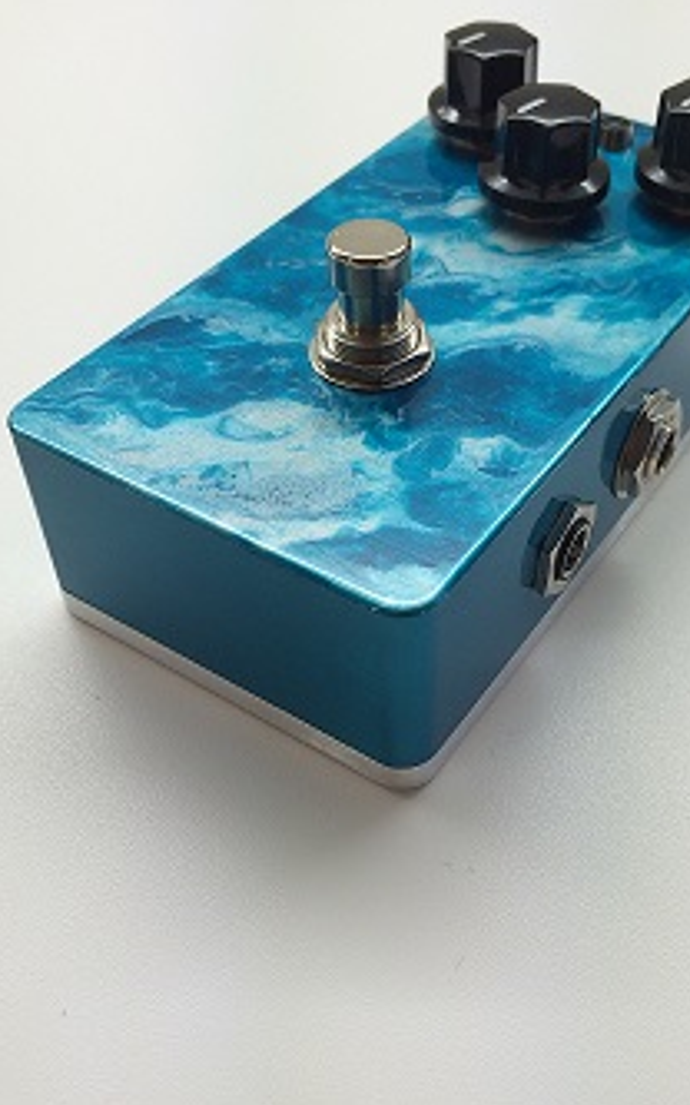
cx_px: 421
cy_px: 604
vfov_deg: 50.3
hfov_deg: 32.6
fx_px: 1174
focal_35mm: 39
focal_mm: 4.12
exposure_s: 1/120
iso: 50
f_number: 2.2
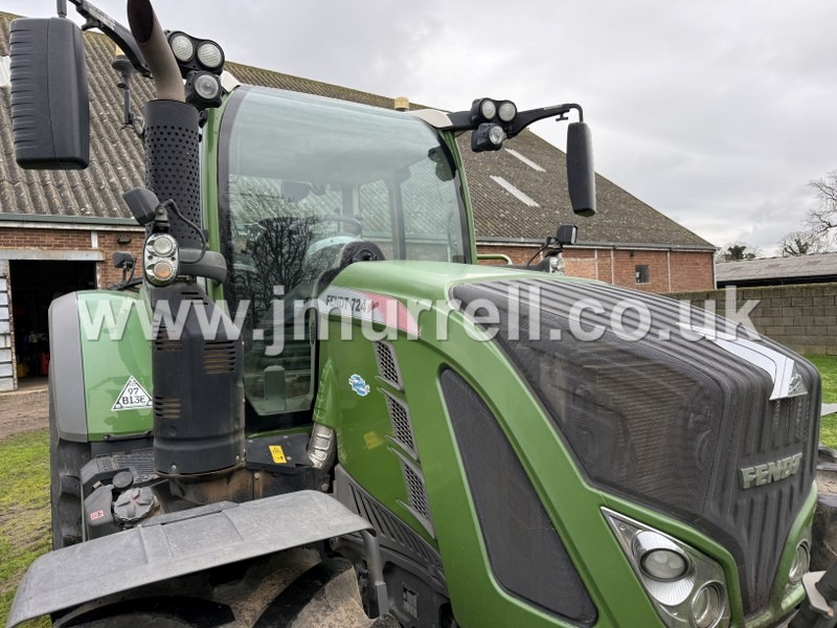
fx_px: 580
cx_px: 418
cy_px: 314
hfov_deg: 71.6
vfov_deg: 56.8
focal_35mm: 24
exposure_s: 1/943
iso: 100
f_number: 1.78
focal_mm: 6.76
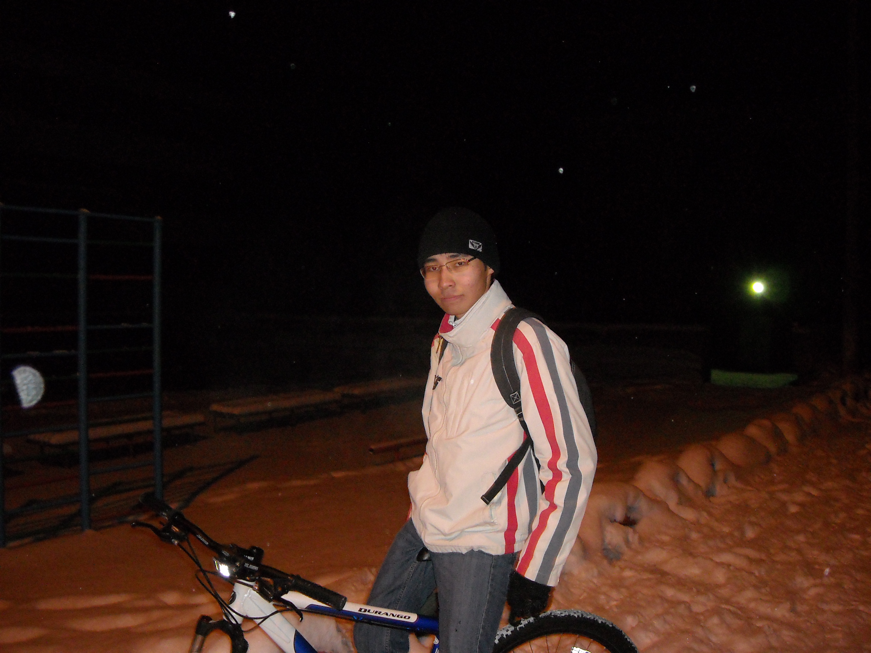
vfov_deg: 40.7
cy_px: 326
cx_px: 436
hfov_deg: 52.6
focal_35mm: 35
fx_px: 881
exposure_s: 1/60
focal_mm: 5.7
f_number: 2.8
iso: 400
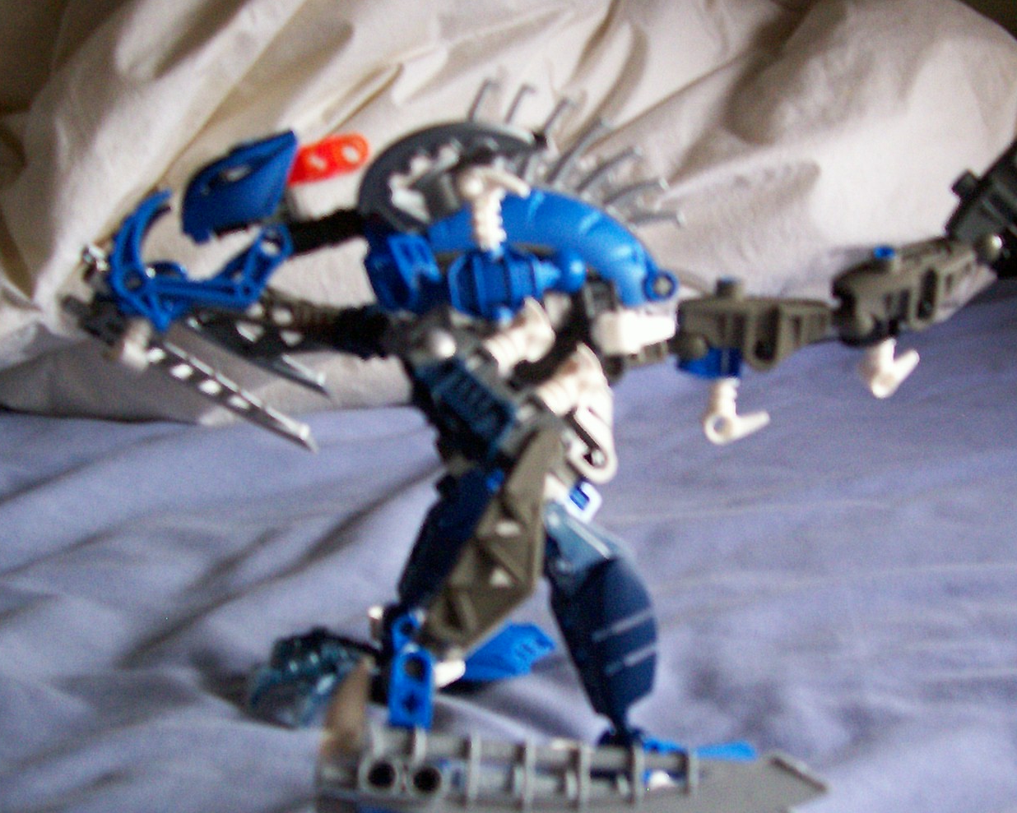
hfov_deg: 34.1
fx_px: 1656
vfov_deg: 27.6
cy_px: 472
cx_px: 597
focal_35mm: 55
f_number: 2.7
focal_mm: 5.6
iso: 160
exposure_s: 1/26.7
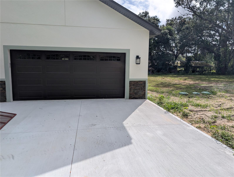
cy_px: 88
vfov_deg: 56.9
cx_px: 117
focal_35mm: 24
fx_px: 162
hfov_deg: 71.5
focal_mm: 6.9
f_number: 1.68
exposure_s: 1/2564
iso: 22
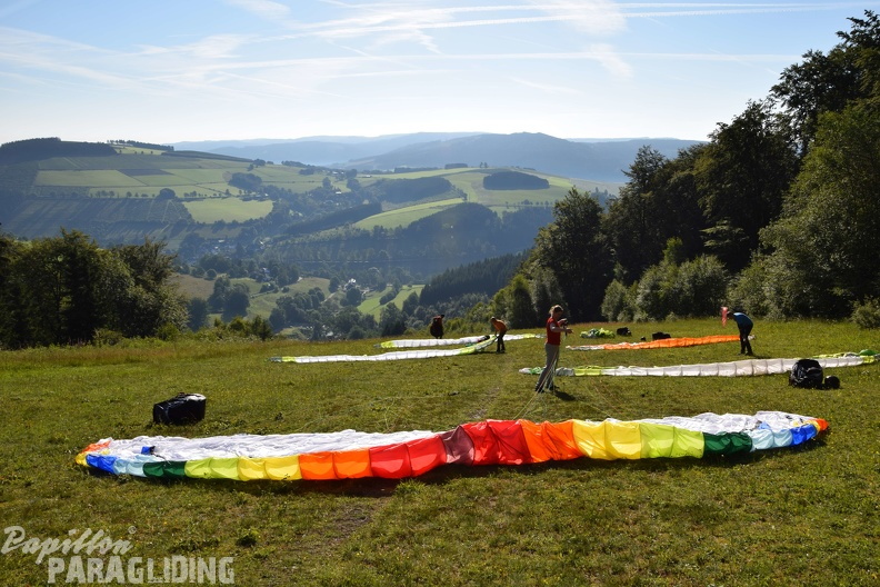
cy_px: 294
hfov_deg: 67.4
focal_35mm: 27
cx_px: 440
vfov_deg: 47.9
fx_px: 660
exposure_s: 1/200
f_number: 13
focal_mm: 18
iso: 100
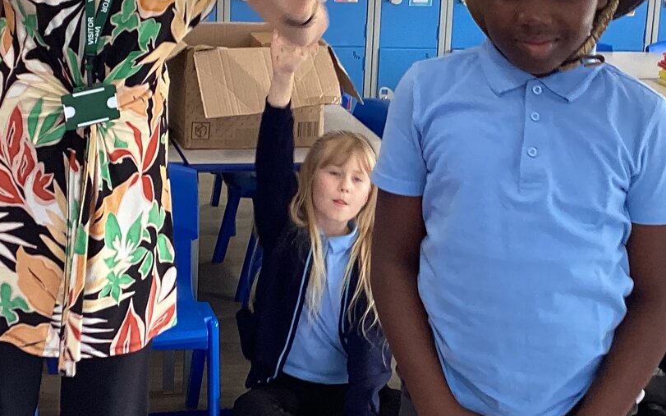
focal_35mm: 83
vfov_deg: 15.7
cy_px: 141
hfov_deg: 24.9
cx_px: 369
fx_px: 1507
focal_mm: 3.3
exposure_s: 1/50
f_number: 2.4
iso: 80
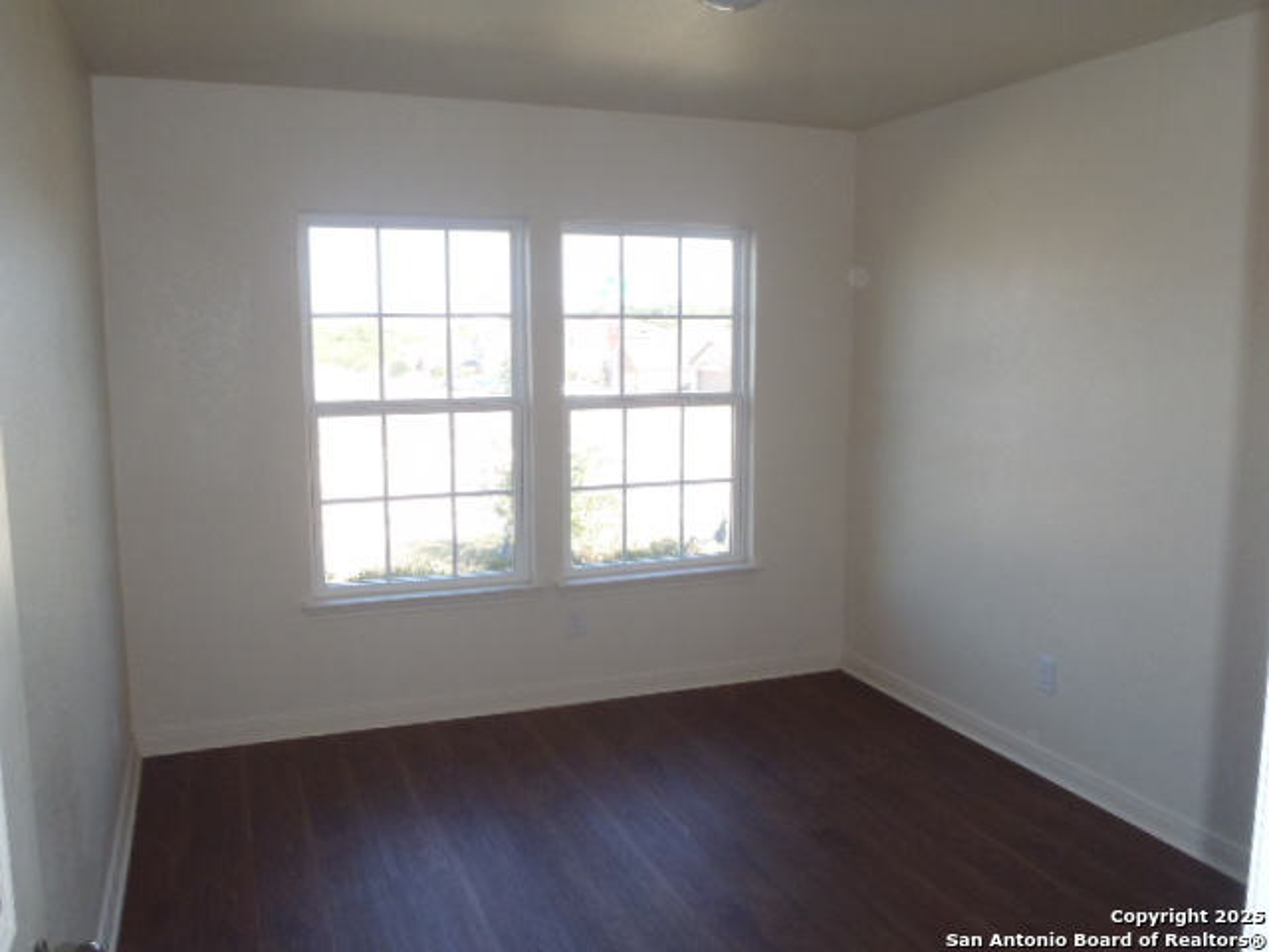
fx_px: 1026
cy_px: 476
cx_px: 634
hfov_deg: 63.4
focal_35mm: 28
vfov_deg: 49.7
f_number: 3.9
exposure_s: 1/125
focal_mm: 5
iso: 250
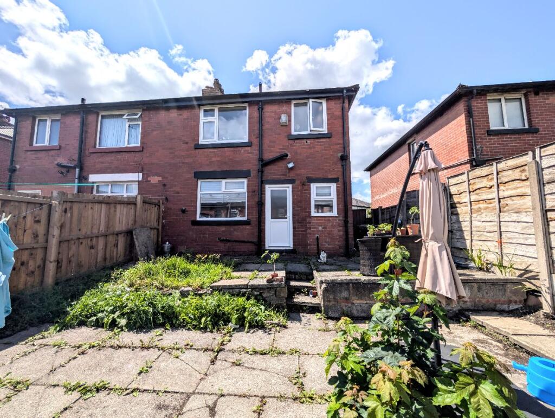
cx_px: 278
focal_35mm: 12
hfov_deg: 110.5
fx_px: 193
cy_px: 209
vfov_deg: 94.6
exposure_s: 1/8197
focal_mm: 2.02
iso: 48
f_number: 1.7
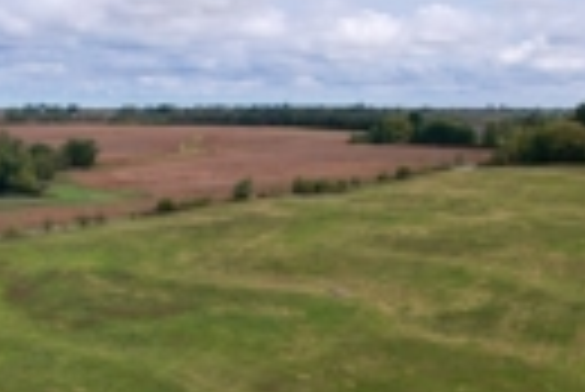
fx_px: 1236
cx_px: 104
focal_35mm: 76
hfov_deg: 26.1
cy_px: 360
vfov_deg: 17.7
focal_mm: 8.38
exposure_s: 1/80
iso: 100
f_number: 2.8
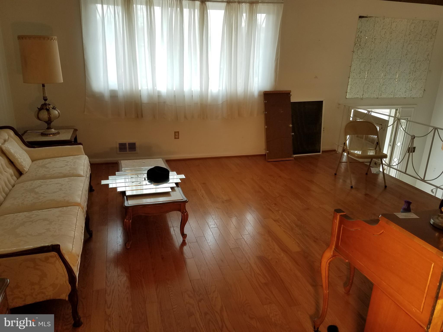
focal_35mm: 26
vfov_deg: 53.1
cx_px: 222
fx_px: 333
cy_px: 166
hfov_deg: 67.3
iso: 40
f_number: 1.7
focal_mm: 4.2
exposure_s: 1/145
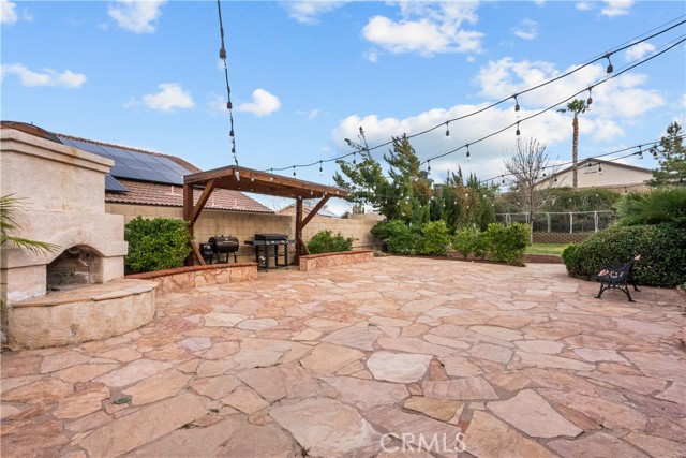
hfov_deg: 96.7
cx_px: 343
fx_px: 305
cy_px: 229
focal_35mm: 16
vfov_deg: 73.8
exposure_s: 1/160
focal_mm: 16
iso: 2000
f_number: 22
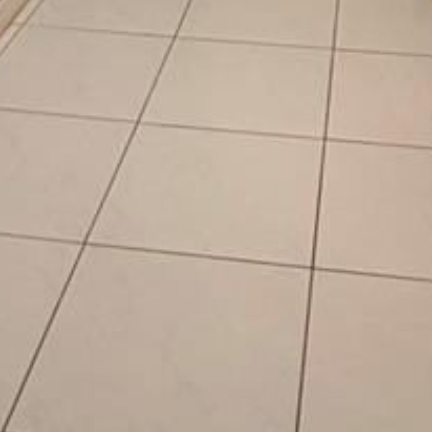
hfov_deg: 24.0
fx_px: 1017
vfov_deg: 20.2
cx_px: 216
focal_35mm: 72
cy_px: -239
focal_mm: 2.22
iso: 320
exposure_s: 1/60
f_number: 2.2
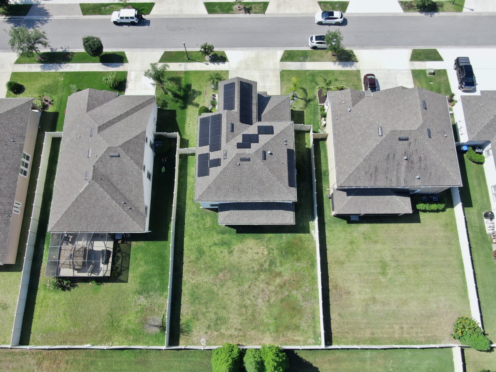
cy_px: 186
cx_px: 248
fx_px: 344
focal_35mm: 24
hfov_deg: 71.6
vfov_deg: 56.8
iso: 100
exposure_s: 1/1000
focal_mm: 4.39
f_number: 2.8
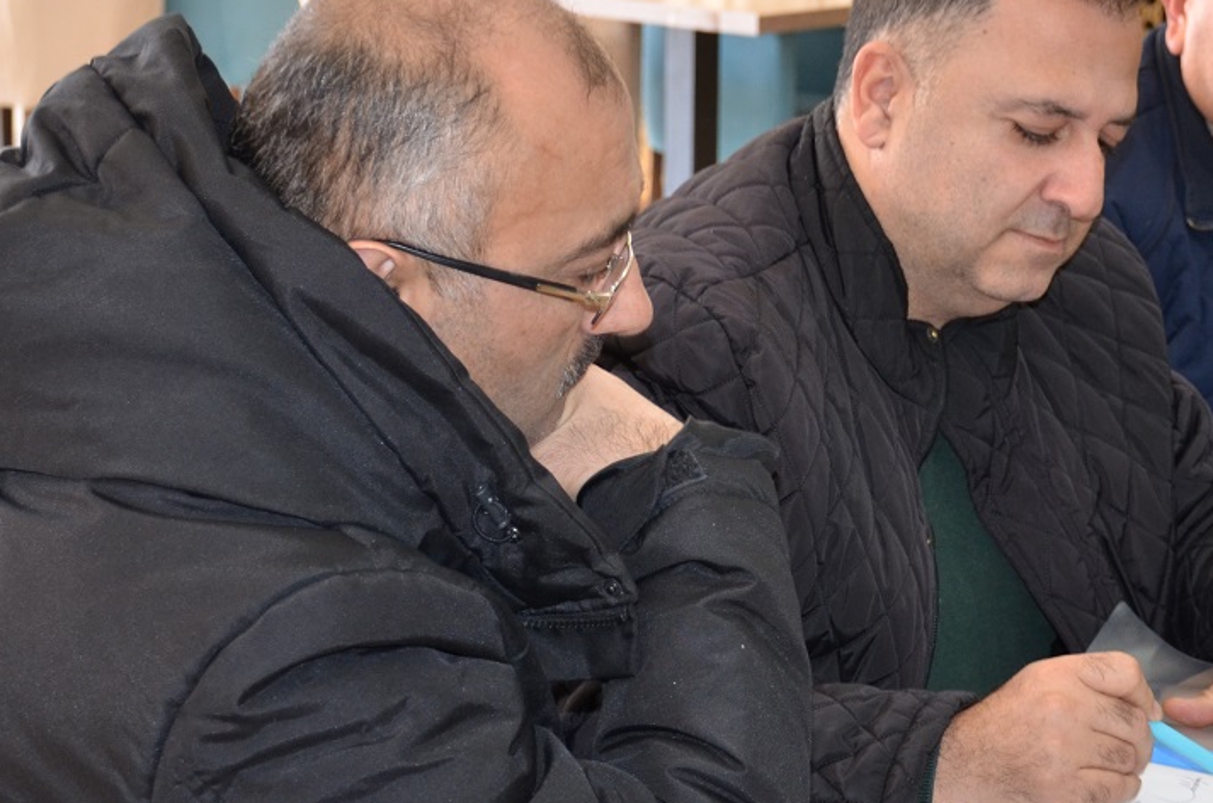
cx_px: 832
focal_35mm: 101
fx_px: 3396
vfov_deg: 13.5
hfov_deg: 20.2
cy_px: 447
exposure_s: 1/60
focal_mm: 32
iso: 500
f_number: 4
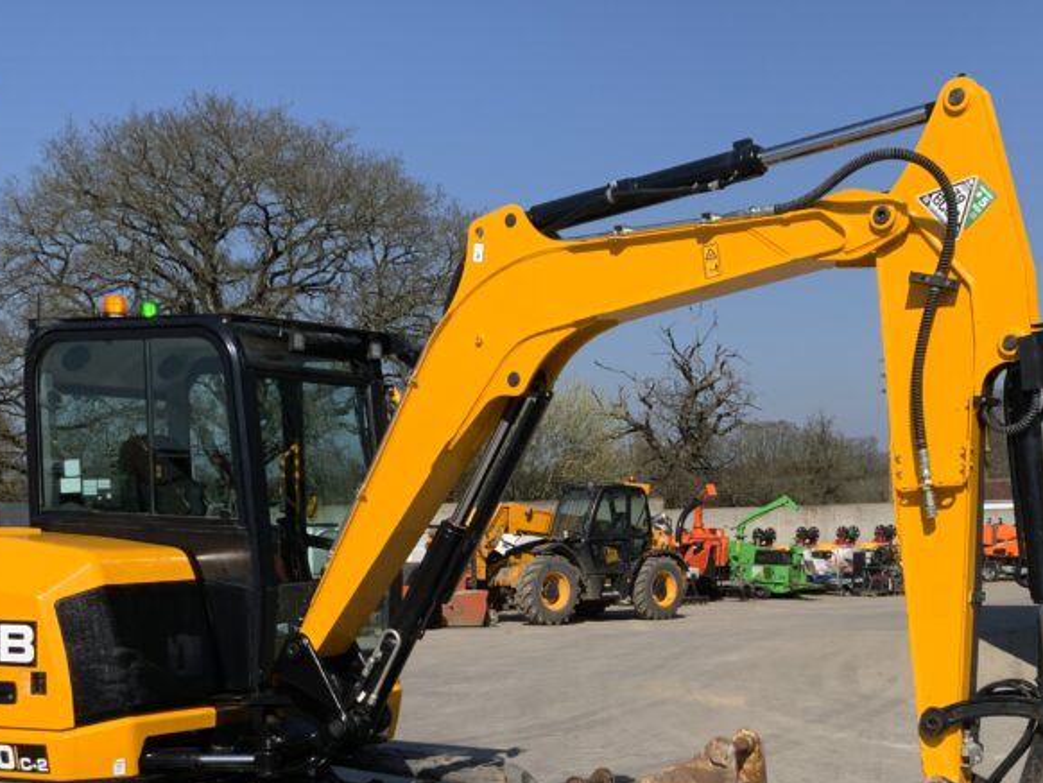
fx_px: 1537
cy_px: 586
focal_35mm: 51
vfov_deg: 28.2
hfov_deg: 37.4
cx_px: 604
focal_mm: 3
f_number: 1.8
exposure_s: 1/2667
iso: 16
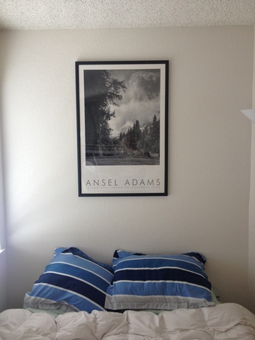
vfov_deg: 52.6
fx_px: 344
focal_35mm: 35
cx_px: 128
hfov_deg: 40.7
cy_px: 170
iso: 80
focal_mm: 4.28
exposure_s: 1/120
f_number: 2.4
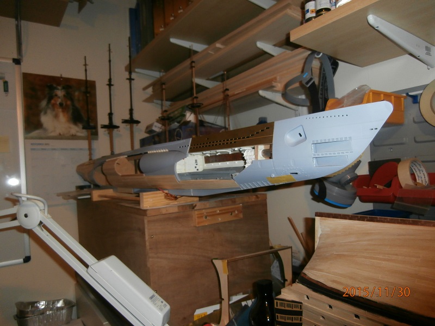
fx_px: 302
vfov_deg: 56.8
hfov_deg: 71.6
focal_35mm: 24
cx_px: 218
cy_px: 163
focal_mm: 4.2
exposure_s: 1/30
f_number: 3
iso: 200
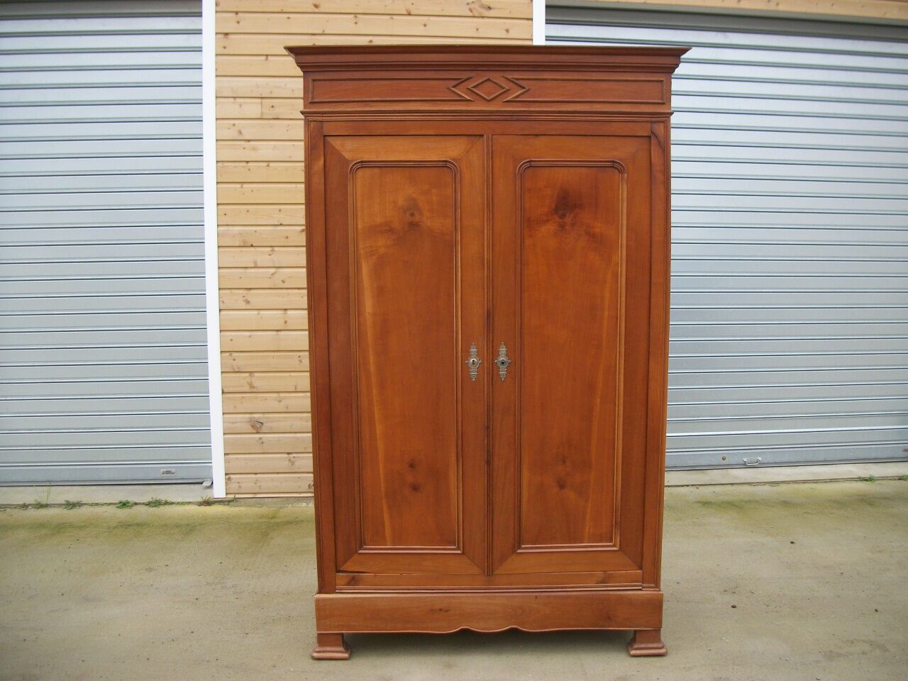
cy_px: 340
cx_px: 454
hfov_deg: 56.8
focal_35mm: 32
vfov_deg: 44.2
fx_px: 839
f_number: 2.9
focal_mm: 5.7
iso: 80
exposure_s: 1/250
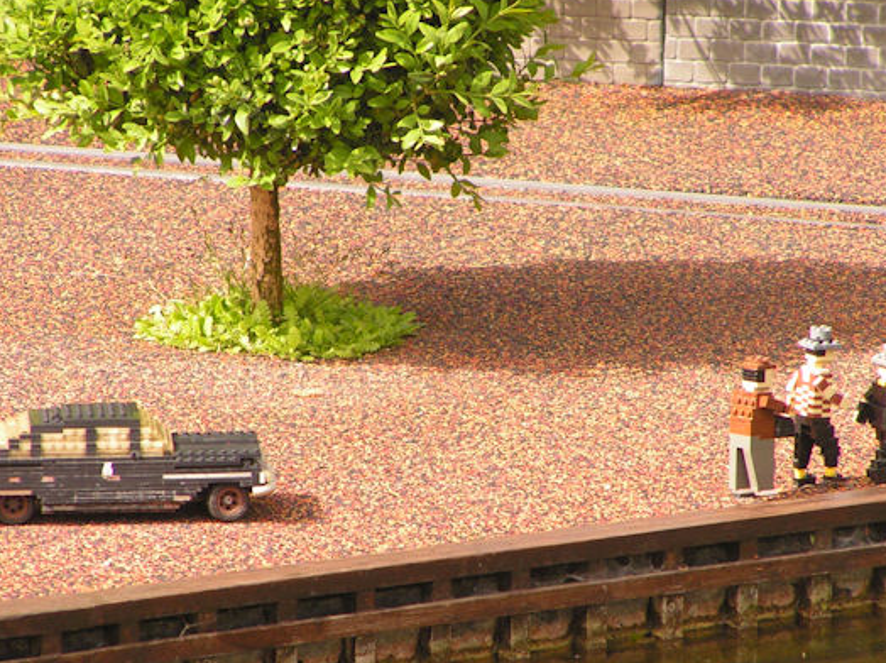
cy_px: 408
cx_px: 495
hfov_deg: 4.0
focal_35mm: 495
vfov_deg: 3.0
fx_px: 12658
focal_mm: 63
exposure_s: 1/400
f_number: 3.7
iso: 80
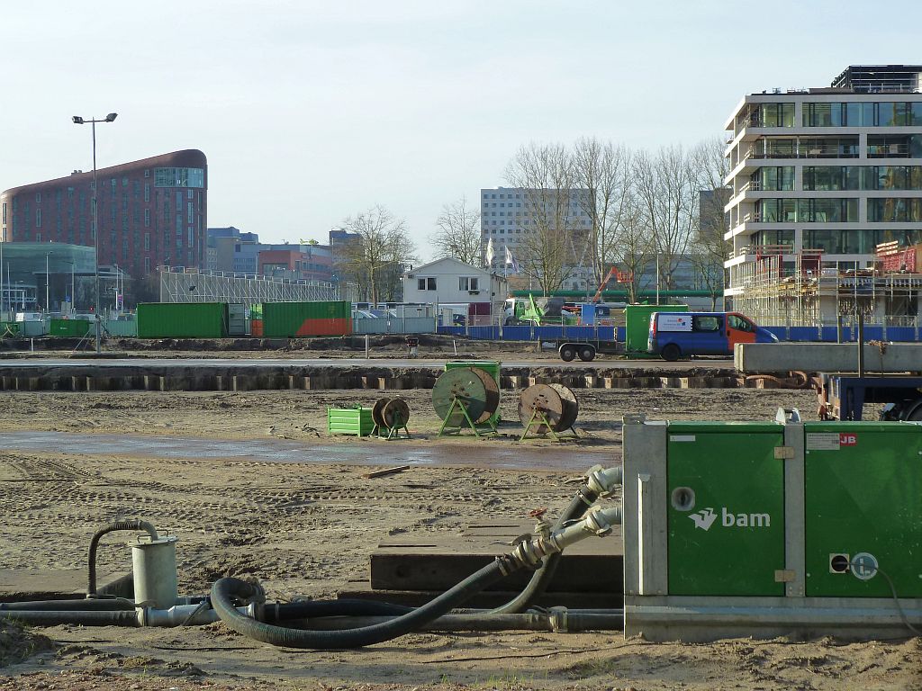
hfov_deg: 32.7
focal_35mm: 59
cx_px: 461
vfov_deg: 24.8
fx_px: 1571
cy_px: 346
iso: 125
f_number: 3.9
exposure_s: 1/250
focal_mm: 9.7
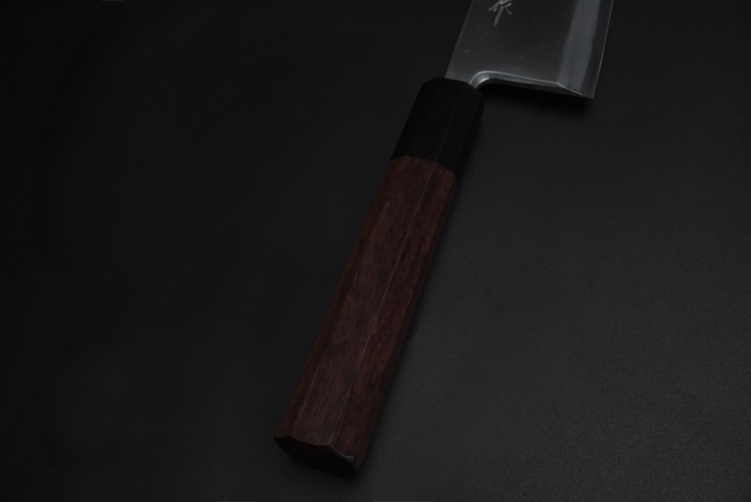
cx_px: 376
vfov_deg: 28.8
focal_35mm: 47
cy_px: 251
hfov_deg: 42.0
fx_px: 977
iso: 2000
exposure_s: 1/100
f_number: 7.1
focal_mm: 31.2
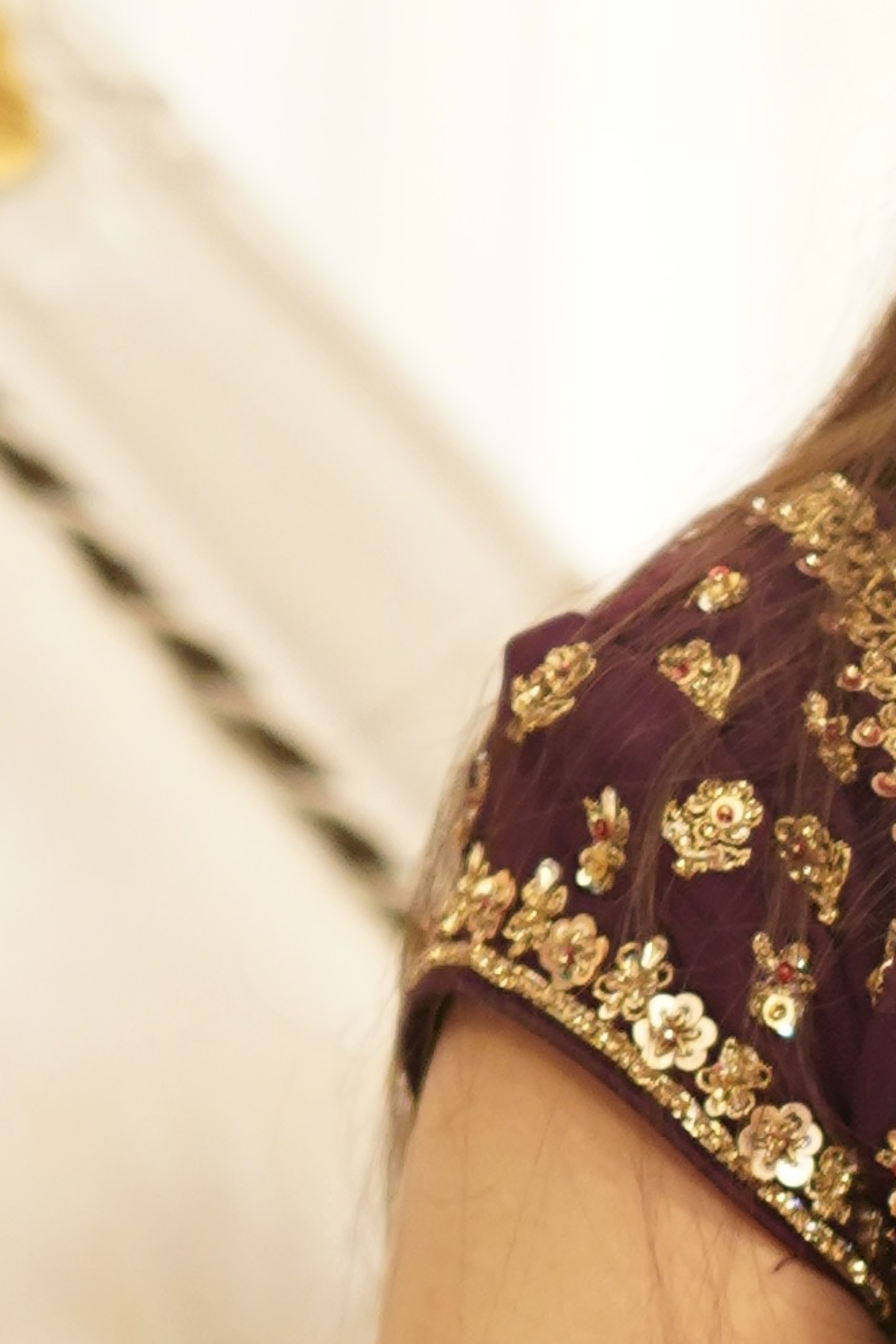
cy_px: 2219
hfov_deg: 2.7
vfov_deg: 4.0
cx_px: 1928
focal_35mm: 514
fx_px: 19195
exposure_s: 1/400
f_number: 1.6
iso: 1250
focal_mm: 85
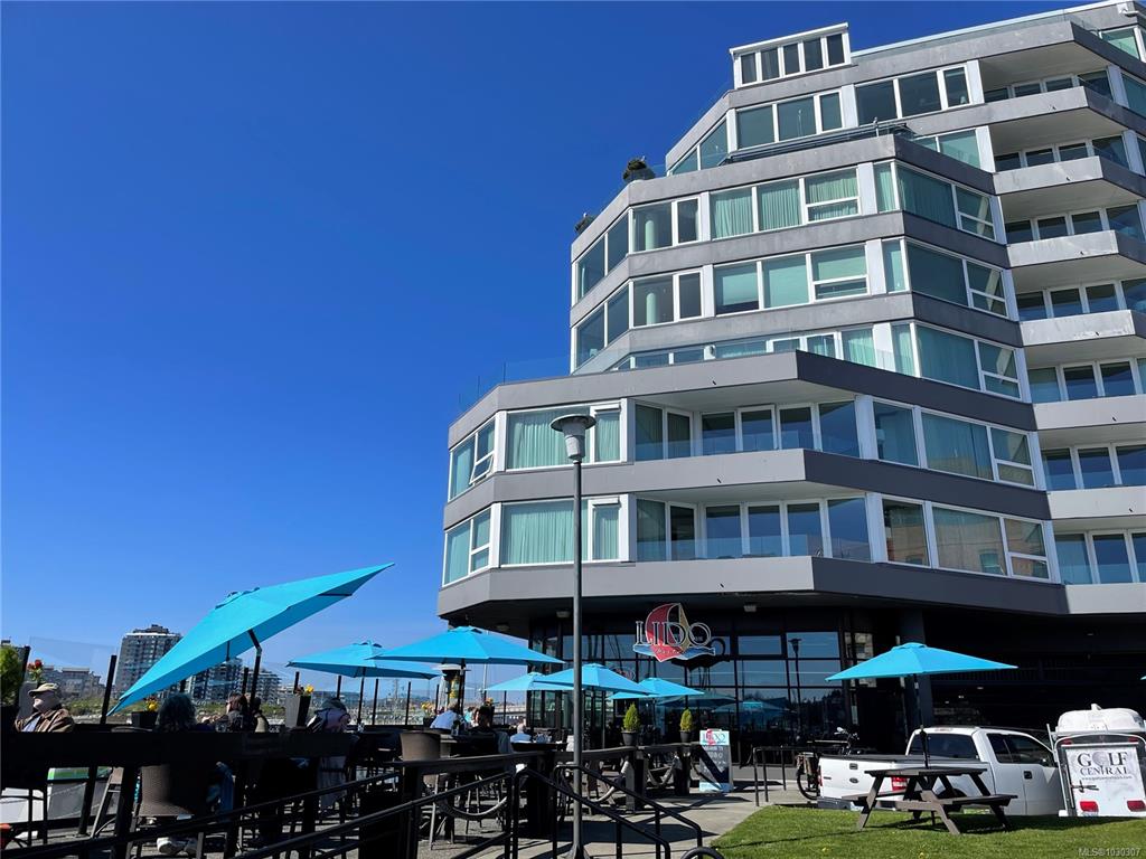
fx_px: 861
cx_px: 573
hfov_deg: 67.3
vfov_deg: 53.1
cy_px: 430
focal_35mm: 26
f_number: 1.6
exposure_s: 1/3509
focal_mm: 4.2
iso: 32
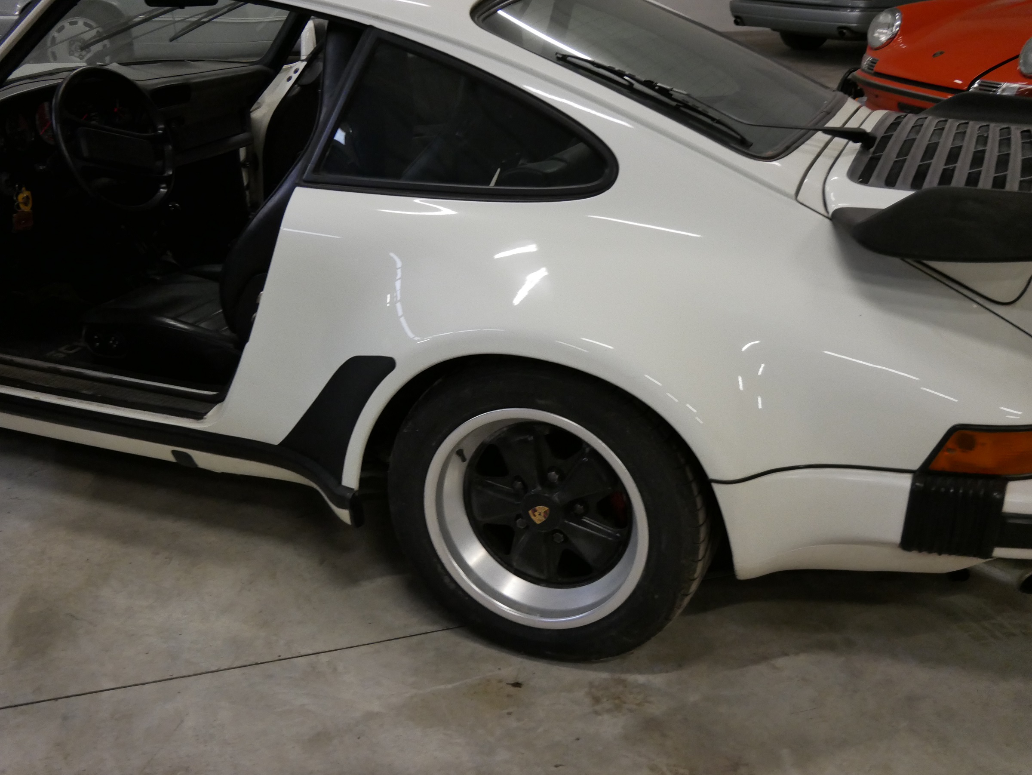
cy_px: 388
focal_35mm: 40
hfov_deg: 46.8
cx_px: 516
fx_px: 1193
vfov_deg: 36.0
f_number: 4.1
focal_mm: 20
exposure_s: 1/125
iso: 1600
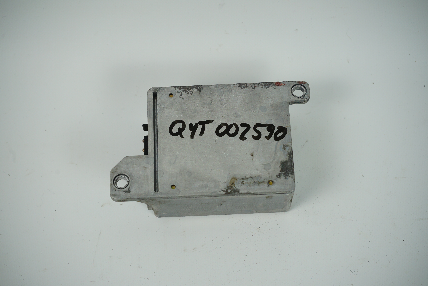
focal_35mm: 70
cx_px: 214
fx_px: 832
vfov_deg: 19.5
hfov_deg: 28.8
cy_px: 143
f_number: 7.1
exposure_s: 1/200
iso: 200
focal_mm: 70
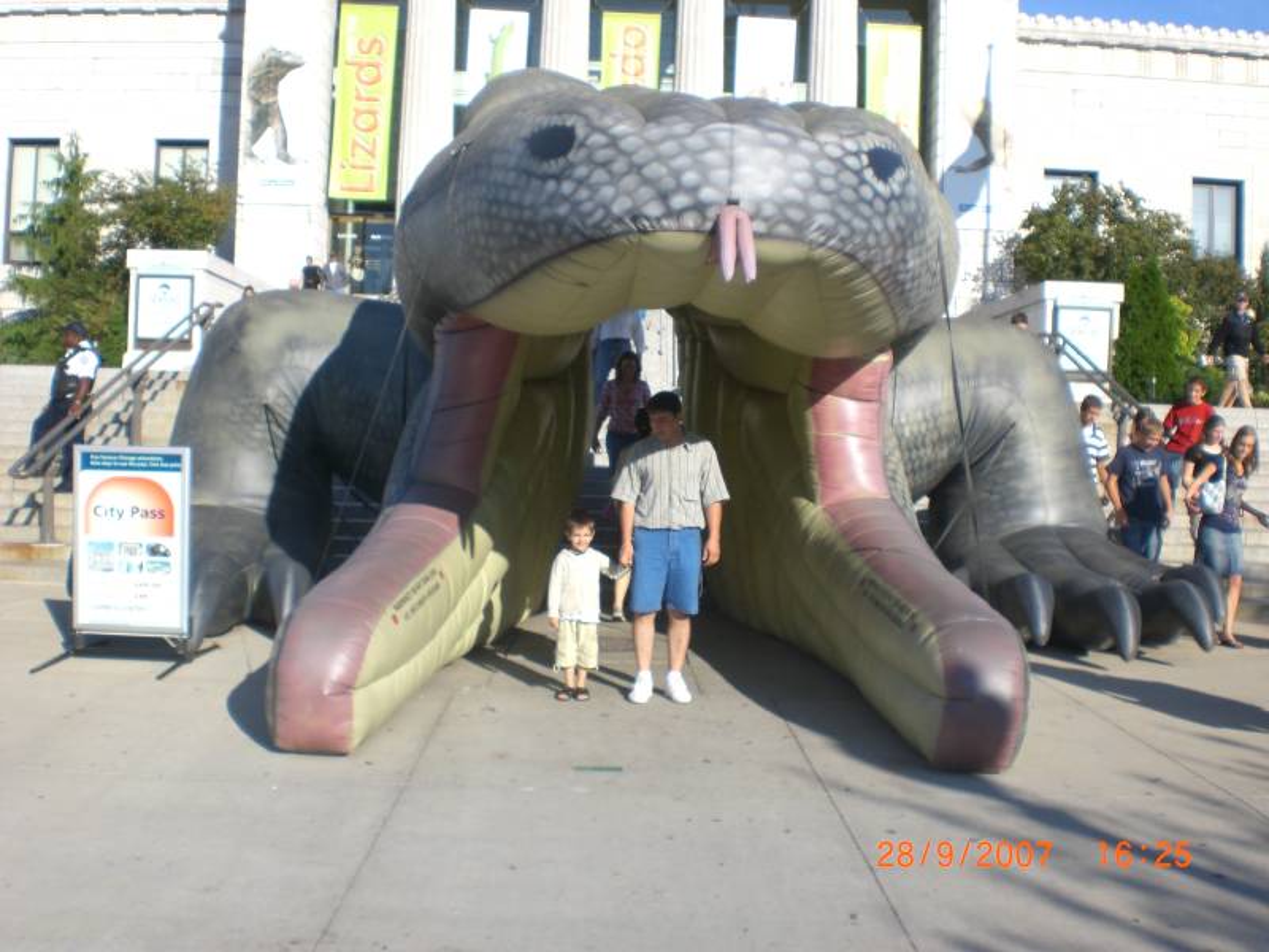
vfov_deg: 37.7
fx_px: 1393
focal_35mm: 38
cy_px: 476
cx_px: 634
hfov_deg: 49.0
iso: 50
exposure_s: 1/400
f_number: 4.4
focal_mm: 6.3
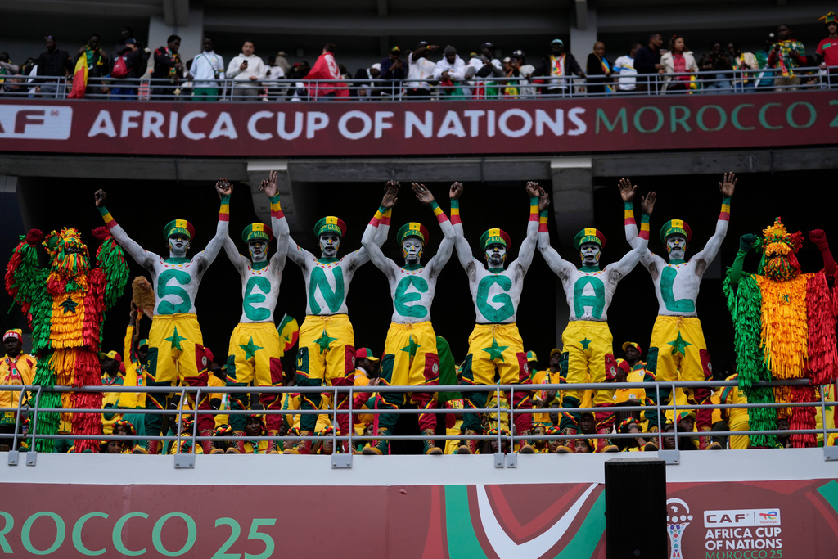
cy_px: 280
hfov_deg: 22.9
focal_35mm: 89
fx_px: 2072
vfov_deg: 15.4
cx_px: 419
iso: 320
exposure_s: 1/1600
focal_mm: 89
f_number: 2.8
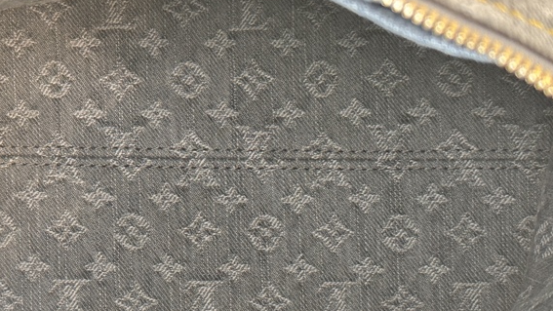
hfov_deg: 22.8
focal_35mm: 93
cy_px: 241
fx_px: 1364
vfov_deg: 13.0
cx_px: 162
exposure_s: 1/50
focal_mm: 6.76
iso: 200
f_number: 1.78
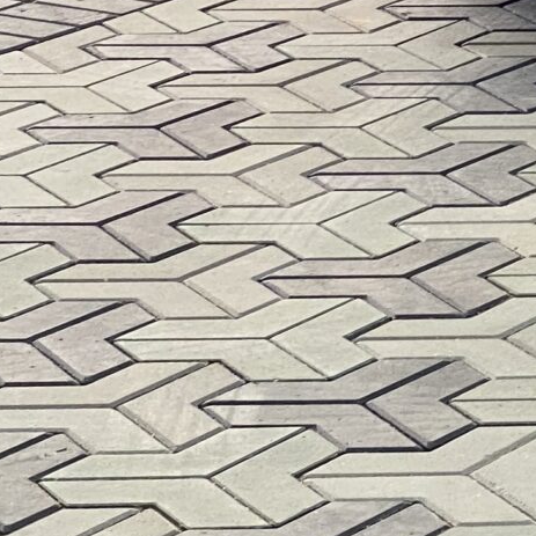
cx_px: 1066
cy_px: -438
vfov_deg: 6.7
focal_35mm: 254
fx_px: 4450
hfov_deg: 6.7
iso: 80
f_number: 2
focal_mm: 6
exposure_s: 1/122
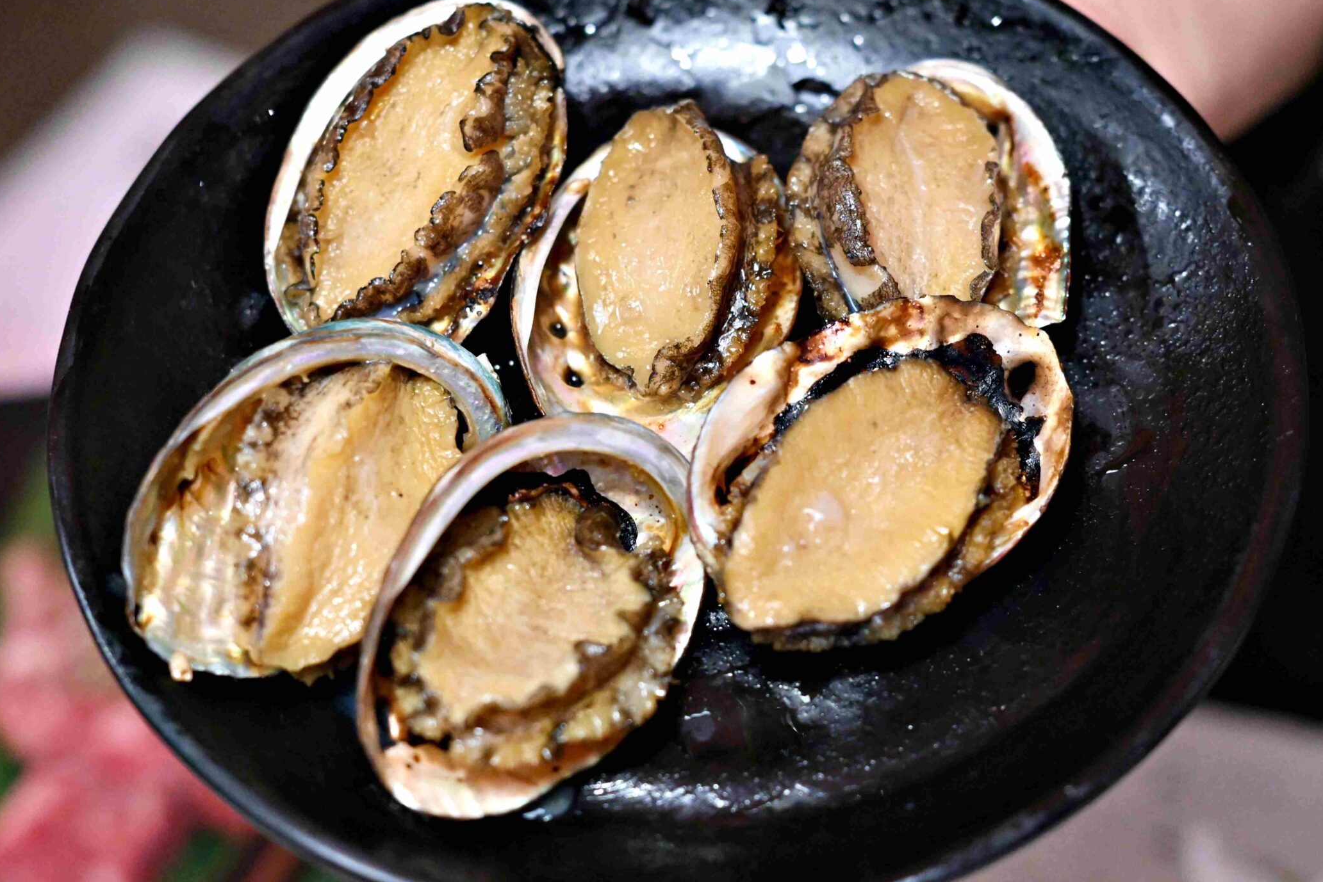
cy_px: 435
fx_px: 3418
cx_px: 752
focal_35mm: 93
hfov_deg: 21.9
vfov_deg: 14.7
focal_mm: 50
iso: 3600
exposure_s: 1/160
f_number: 3.2
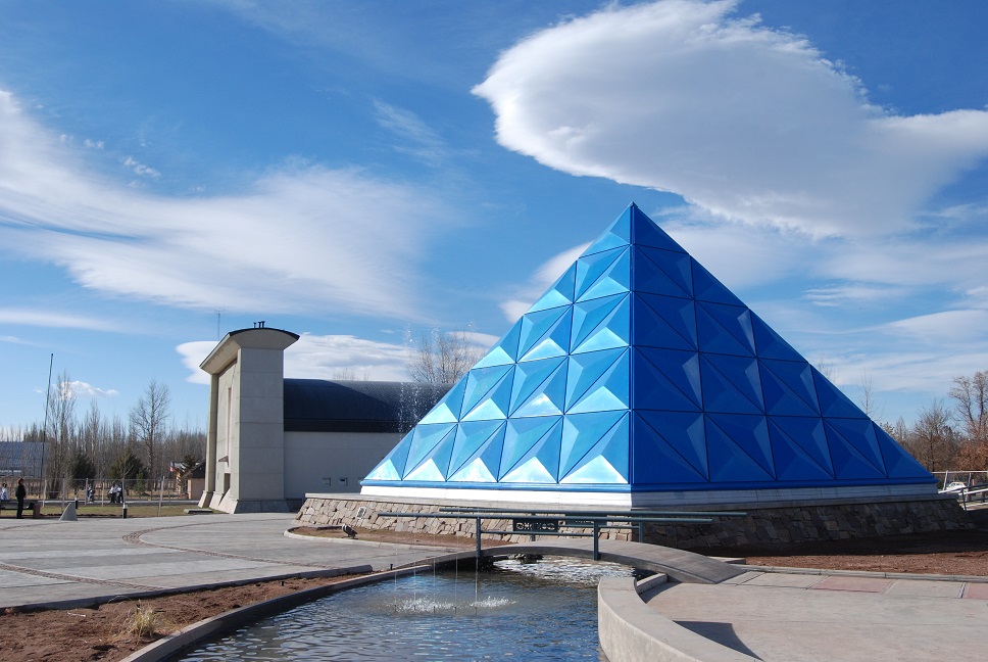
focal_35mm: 34
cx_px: 494
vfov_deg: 38.5
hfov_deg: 55.0
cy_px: 331
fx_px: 948
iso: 250
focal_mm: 23
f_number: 10
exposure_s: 1/400
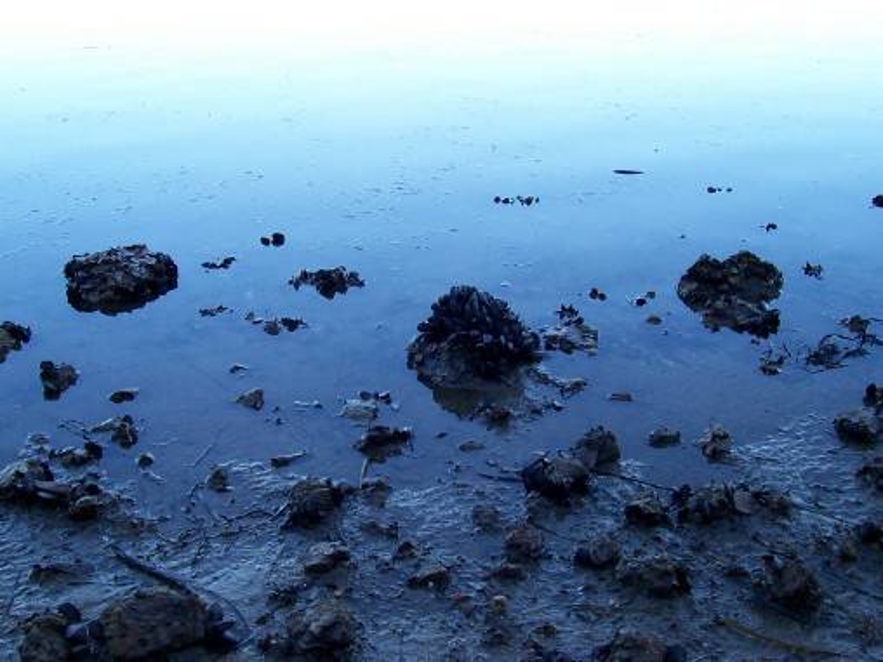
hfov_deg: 50.1
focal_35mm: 37
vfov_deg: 38.7
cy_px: 331
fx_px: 944
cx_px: 442
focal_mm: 5.6
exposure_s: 1/250
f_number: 2.8
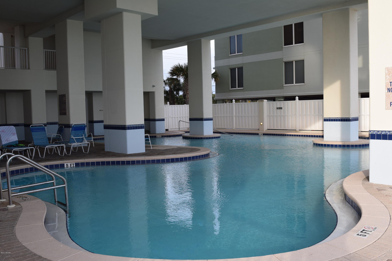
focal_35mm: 36
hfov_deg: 53.1
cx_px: 196
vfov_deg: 36.9
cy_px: 130
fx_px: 392
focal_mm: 24
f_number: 8
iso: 320
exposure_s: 1/250
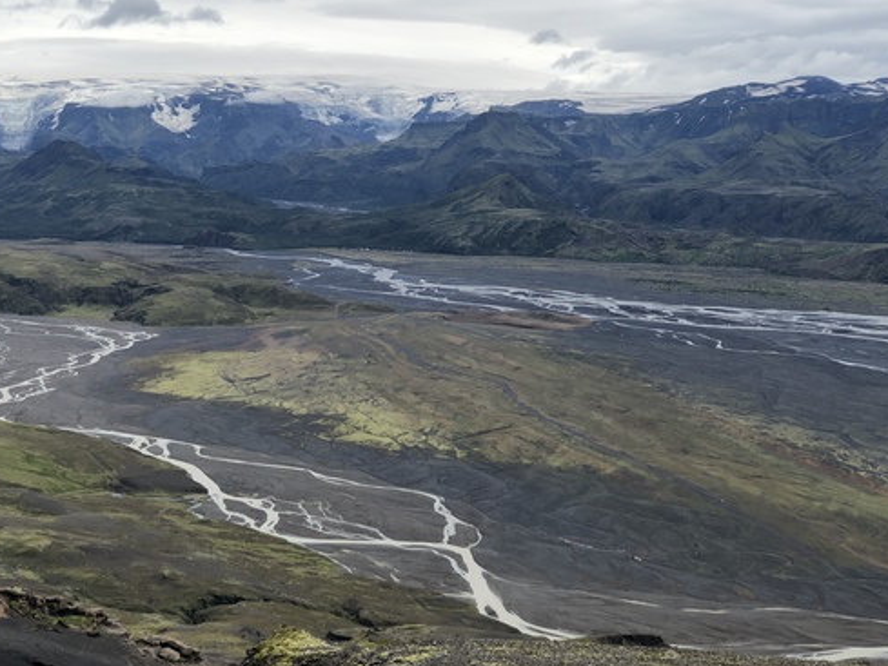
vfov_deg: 21.6
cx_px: 387
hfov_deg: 28.5
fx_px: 1745
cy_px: 261
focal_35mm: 68
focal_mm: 6
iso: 16
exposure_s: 1/1021
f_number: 2.4
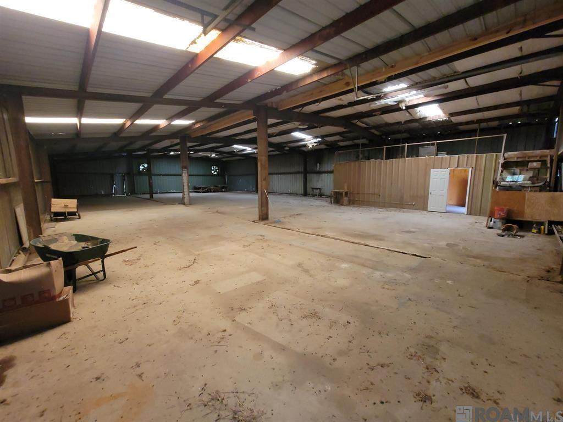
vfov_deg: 89.9
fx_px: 211
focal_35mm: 13
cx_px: 282
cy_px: 211
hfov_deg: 106.2
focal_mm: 2.2
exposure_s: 1/40
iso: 400
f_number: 2.2
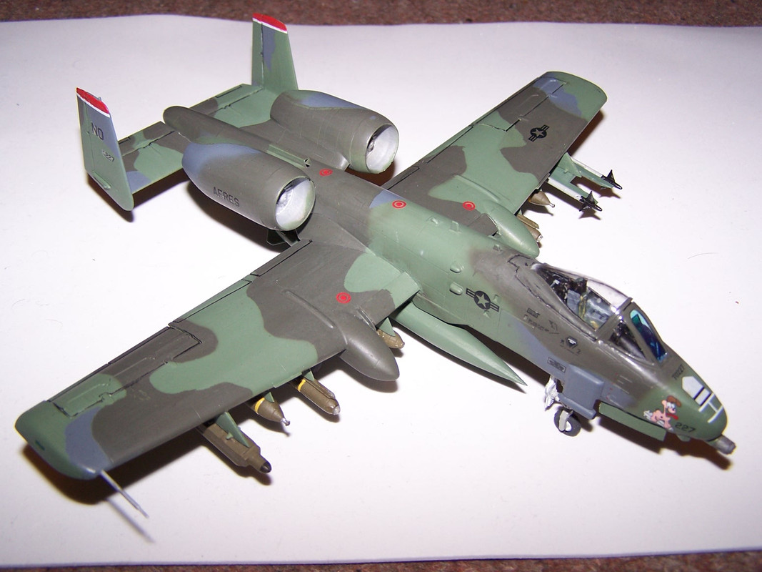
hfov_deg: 49.0
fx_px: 836
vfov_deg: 37.7
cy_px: 286
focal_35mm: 38
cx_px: 381
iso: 80
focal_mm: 6.3
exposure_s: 1/60
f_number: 2.8
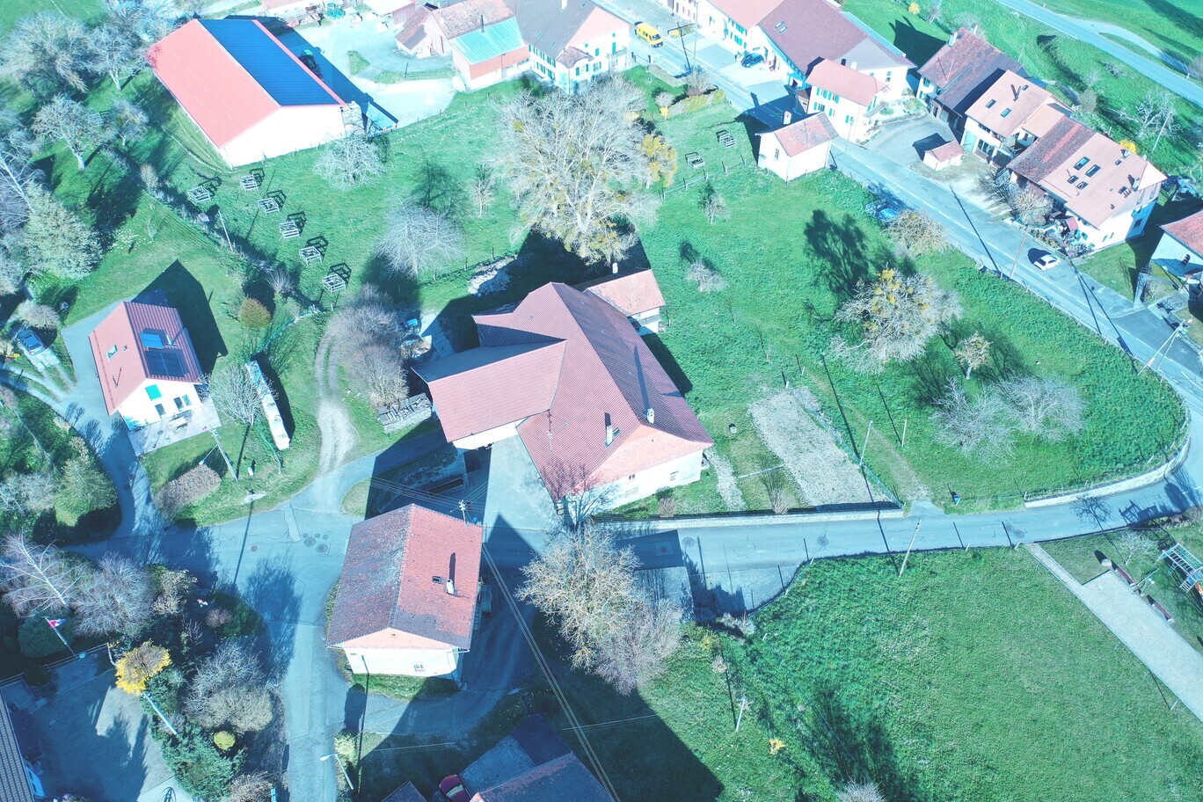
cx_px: 602
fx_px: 936
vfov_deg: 46.4
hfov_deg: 65.5
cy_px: 401
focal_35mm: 28
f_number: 2.8
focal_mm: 10.26
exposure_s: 1/640
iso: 100
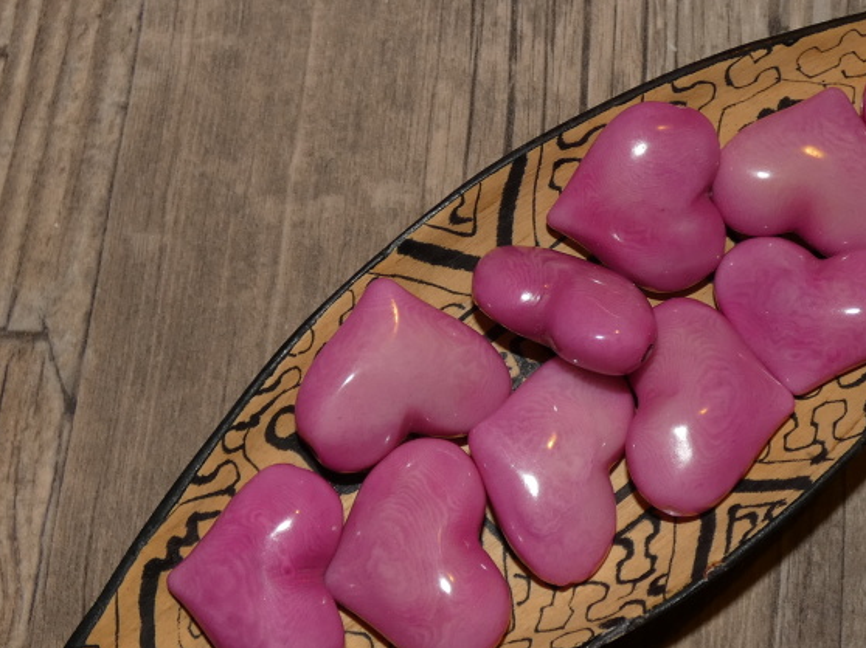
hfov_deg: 53.7
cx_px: 608
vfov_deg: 42.8
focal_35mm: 33
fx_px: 825
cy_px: 366
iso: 80
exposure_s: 1/60
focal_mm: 4.1
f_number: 3
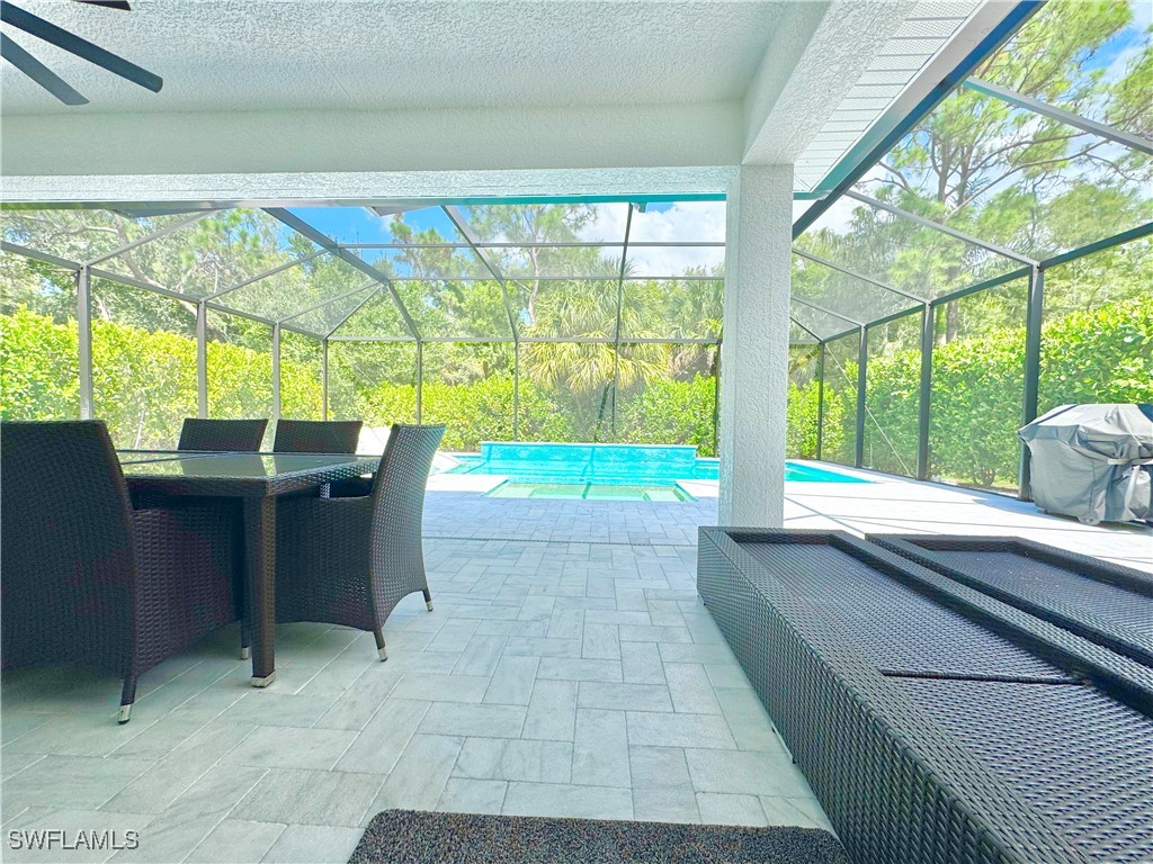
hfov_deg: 102.1
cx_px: 576
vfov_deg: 85.7
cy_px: 432
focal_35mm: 14
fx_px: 466
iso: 50
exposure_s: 1/779
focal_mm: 2.22
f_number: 2.2
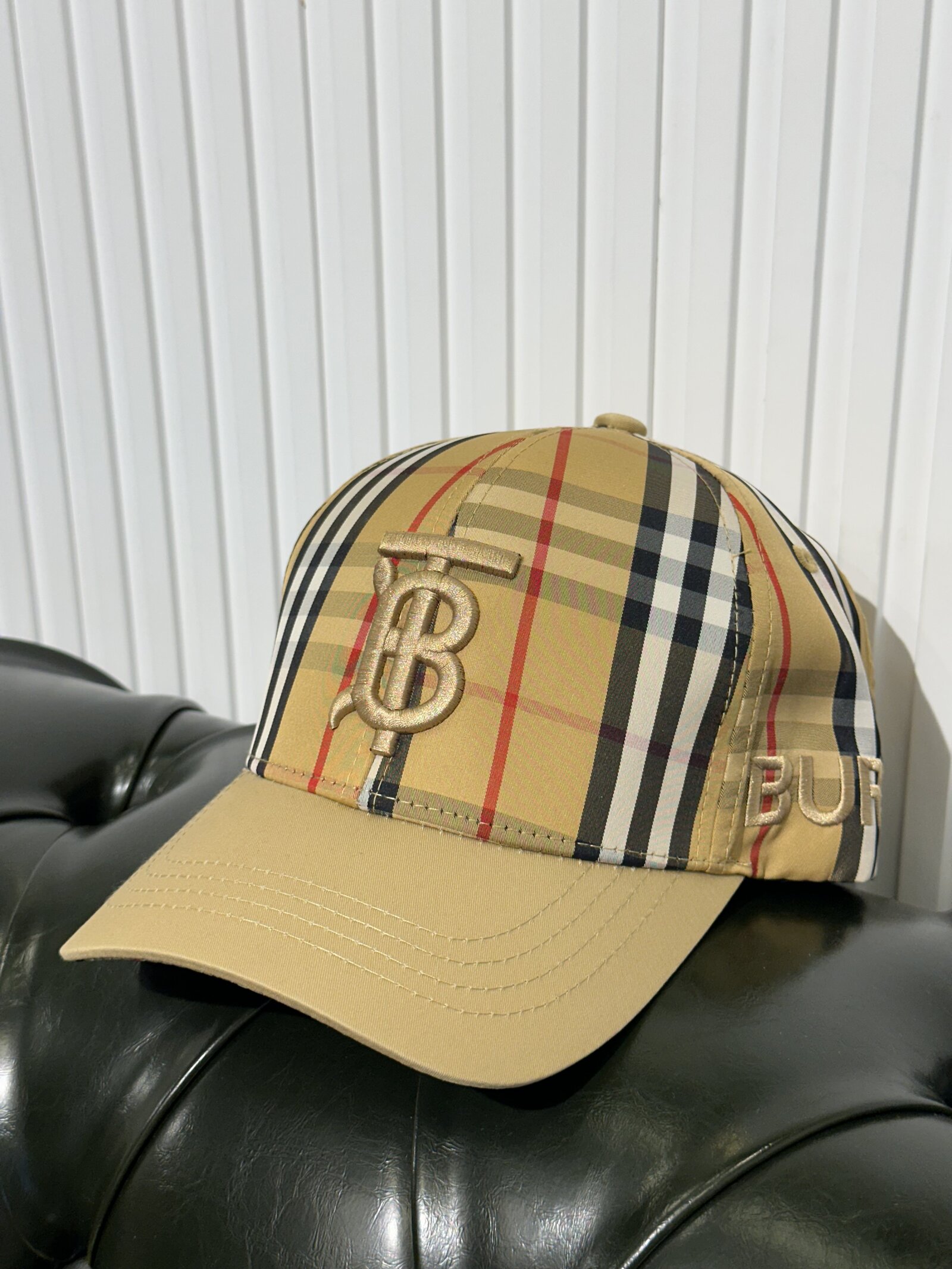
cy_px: 634
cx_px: 476
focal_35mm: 48
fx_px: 1760
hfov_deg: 30.3
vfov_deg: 39.7
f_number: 1.78
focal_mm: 6.86
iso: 50
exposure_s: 1/100
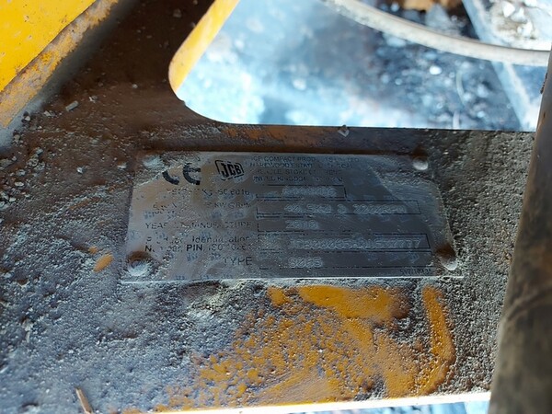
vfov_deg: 56.8
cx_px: 276
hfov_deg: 71.6
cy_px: 207
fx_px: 383
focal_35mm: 24
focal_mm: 5.23
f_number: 1.8
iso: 250
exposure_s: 1/25
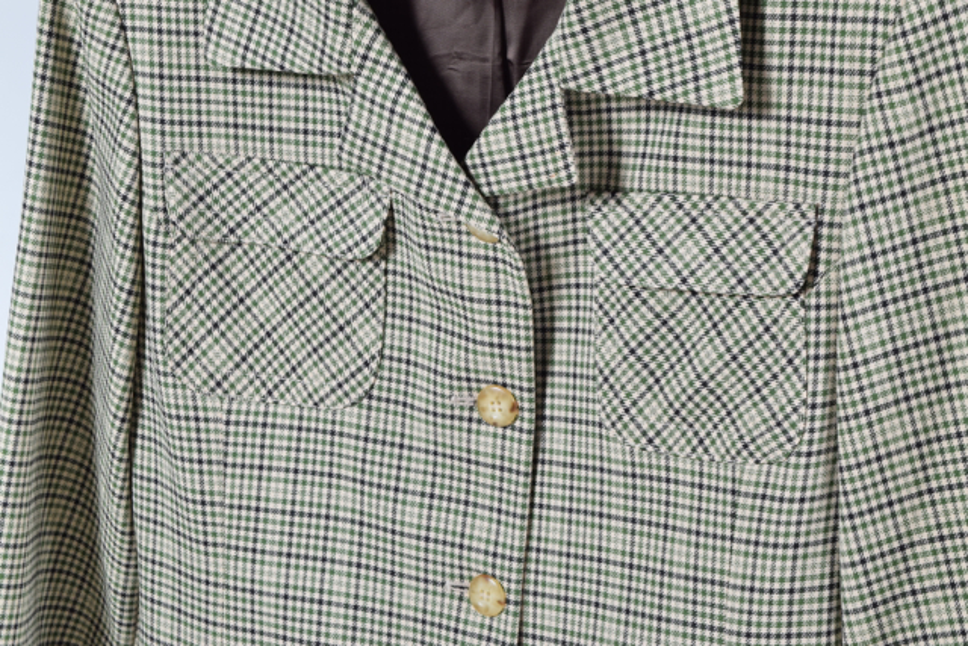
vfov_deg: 16.6
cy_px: 323
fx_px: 2219
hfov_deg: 24.6
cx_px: 484
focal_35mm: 82
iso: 400
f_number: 14
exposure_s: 1/125
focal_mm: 55
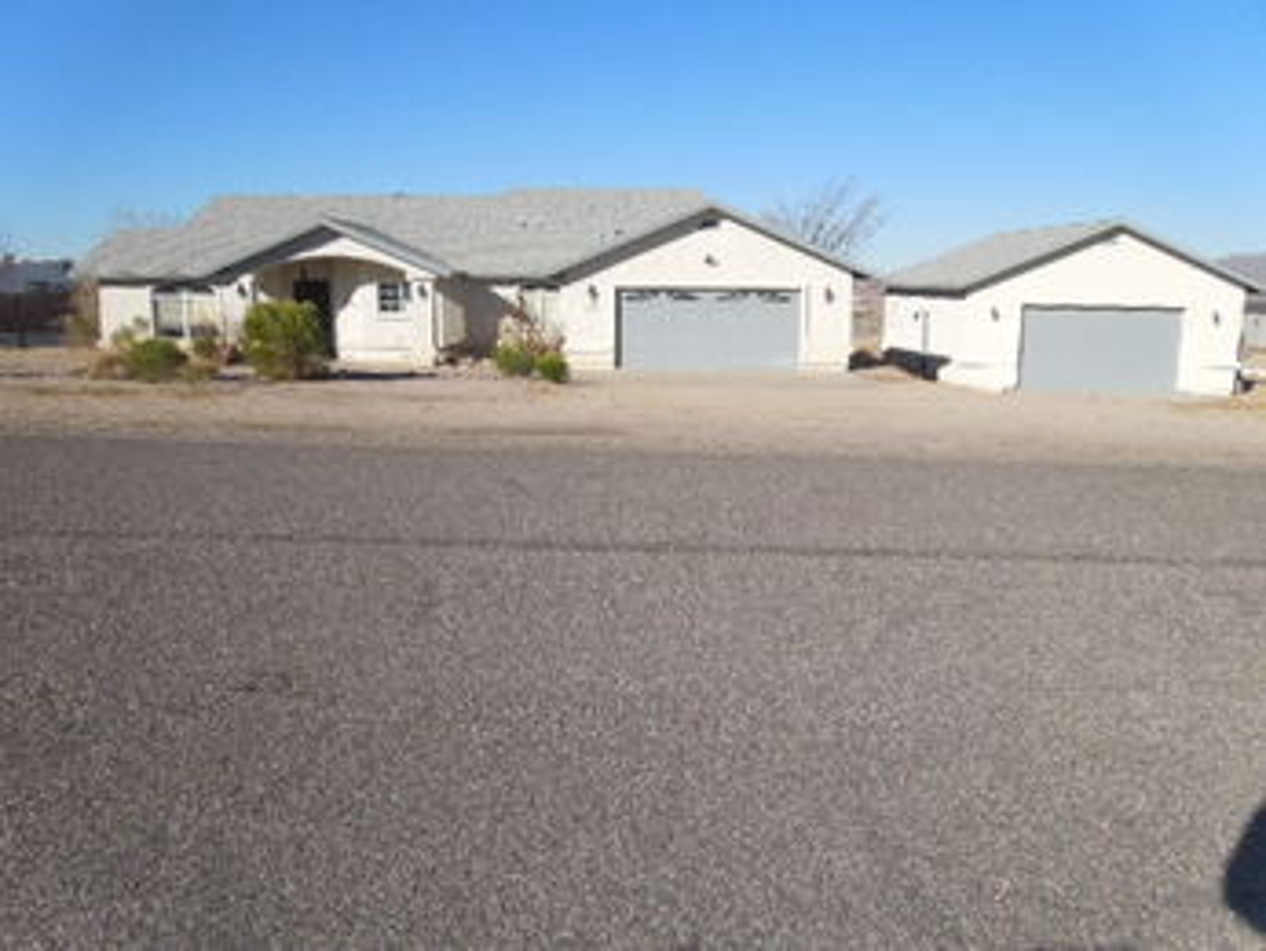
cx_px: 633
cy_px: 476
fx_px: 1025
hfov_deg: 63.4
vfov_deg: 49.8
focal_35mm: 28
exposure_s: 1/1600
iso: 400
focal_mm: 5
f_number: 7
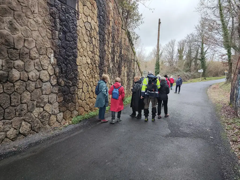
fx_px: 173
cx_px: 120
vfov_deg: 54.9
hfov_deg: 69.4
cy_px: 90
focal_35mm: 25
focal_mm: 4.71
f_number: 1.79
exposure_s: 1/100
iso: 55
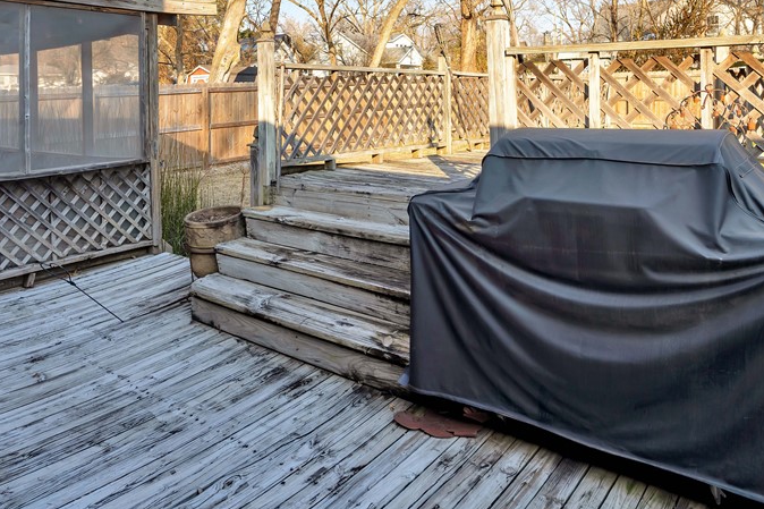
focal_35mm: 29
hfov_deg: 63.2
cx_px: 316
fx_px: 615
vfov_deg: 43.4
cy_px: 125
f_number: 6.3
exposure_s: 1/80
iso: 100
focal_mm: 18
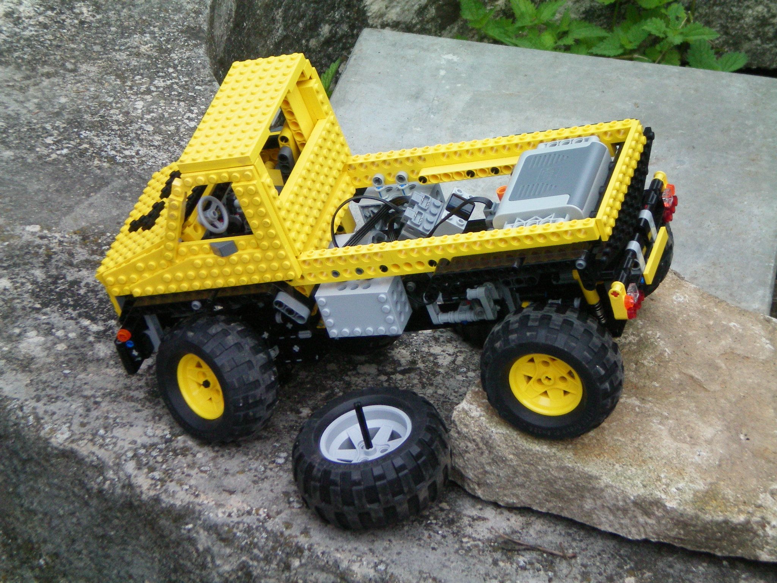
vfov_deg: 13.0
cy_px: 292
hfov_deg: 17.3
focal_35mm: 114
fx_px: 2559
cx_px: 388
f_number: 5.9
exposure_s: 1/200
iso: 125
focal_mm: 18.9
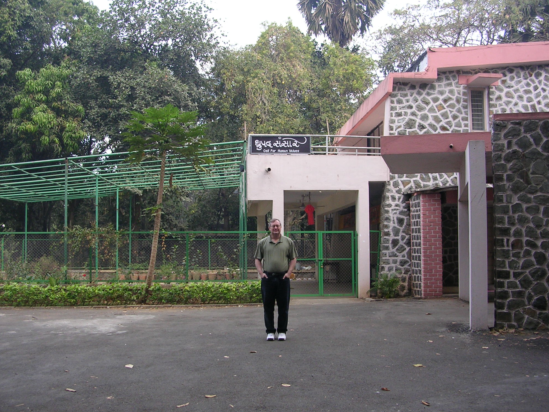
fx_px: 619
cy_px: 211
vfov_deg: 36.8
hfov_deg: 47.9
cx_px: 270
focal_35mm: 39
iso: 50
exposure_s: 1/73.4
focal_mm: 5.8
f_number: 2.8
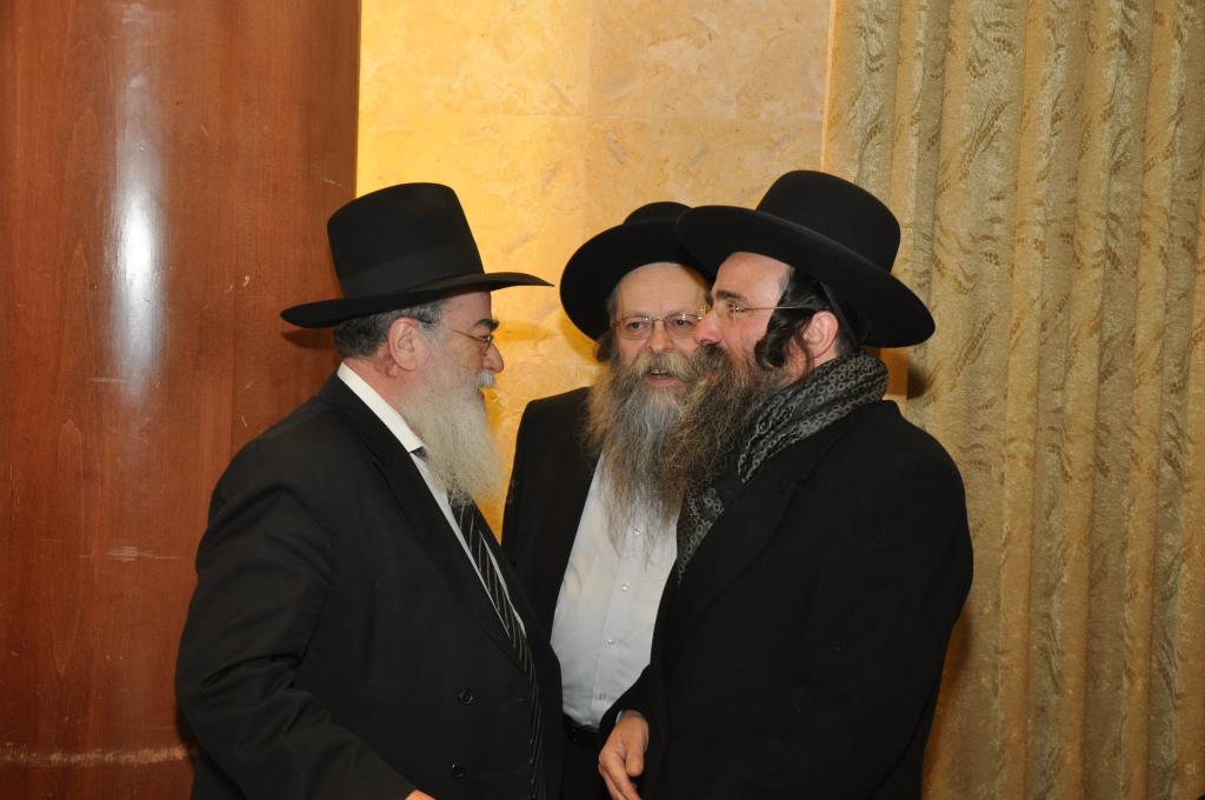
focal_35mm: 48
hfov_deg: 41.2
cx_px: 602
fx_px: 1605
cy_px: 400
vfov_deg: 28.0
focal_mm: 32
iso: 800
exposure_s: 1/60
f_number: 5.6
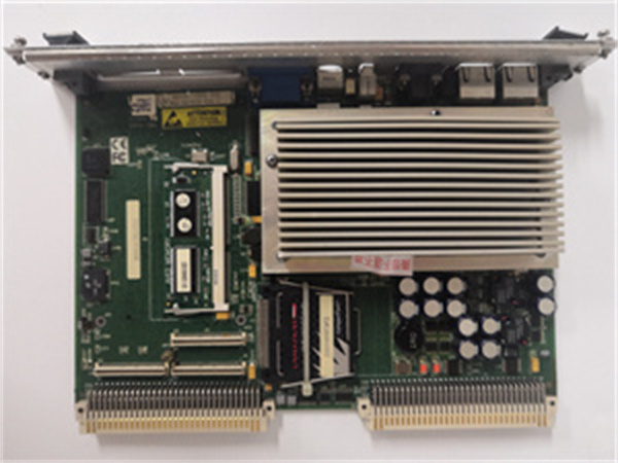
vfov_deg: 51.4
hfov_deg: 65.3
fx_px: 482
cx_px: 309
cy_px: 232
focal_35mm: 27
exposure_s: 1/50
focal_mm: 3.95
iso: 320
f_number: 1.8
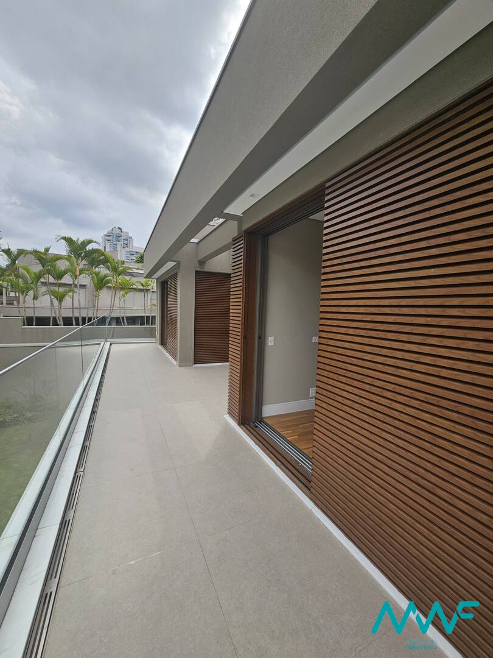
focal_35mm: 13
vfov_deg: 106.2
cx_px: 246
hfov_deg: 89.9
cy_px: 329
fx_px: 247
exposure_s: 1/1521
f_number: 2.2
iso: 50
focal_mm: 2.2
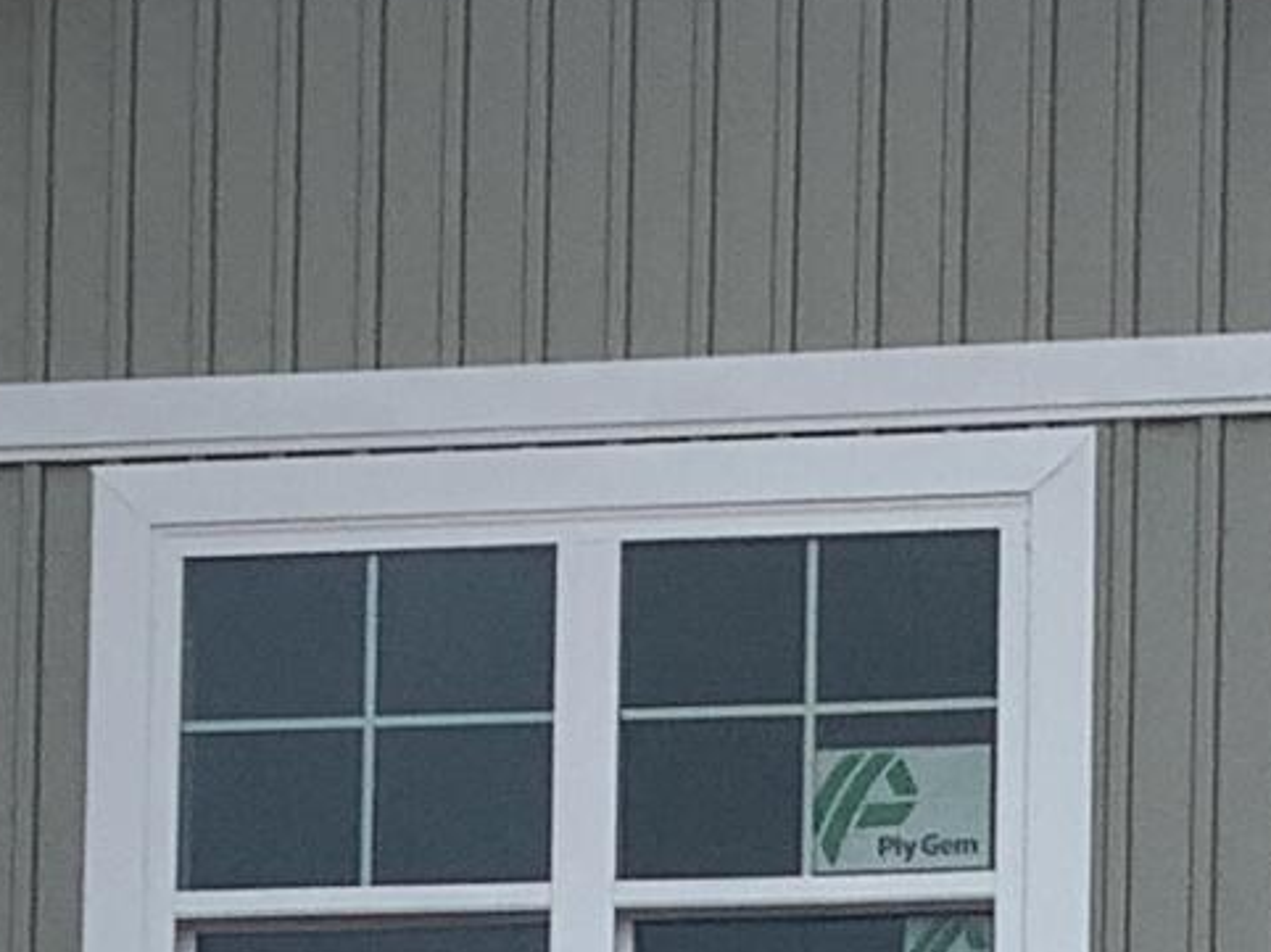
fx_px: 7083
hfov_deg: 9.8
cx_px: 2144
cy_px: 2294
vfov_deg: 7.2
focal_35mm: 193
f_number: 2.4
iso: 25
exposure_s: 1/1045
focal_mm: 3.3
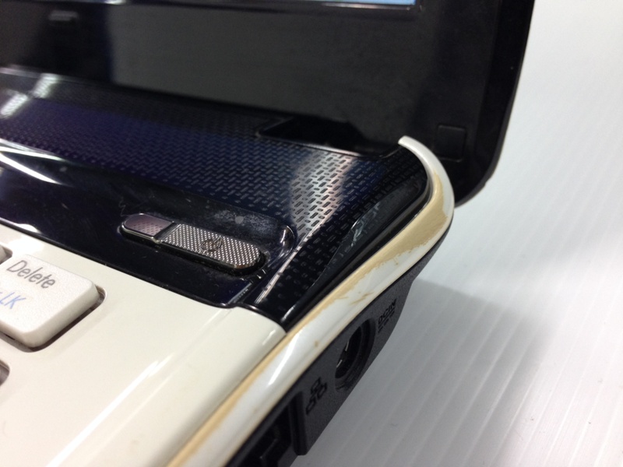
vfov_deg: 42.9
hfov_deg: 55.4
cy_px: 234
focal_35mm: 33
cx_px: 312
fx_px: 594
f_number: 2.4
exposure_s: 1/20
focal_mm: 4.12
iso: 125
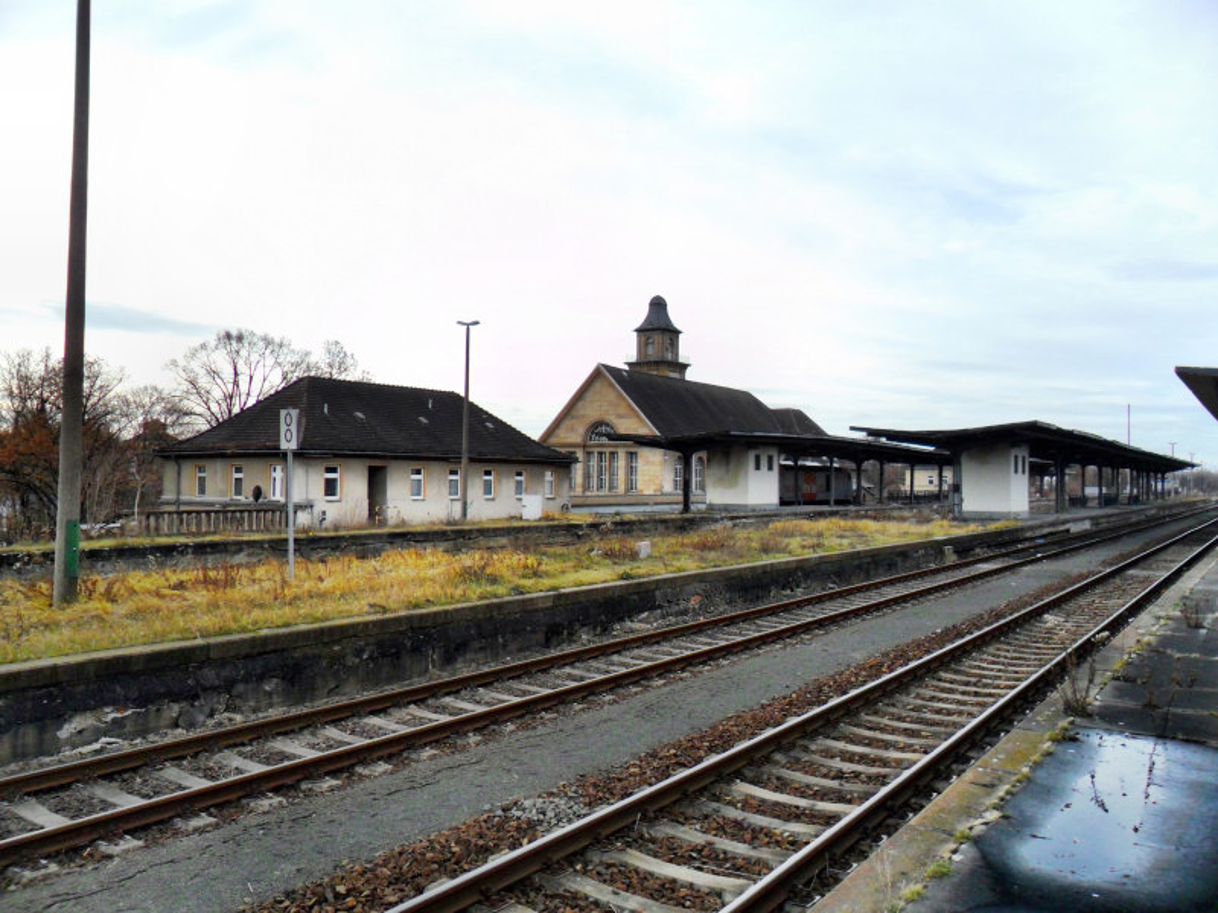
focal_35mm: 27
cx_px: 609
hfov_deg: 65.3
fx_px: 950
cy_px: 456
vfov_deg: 51.4
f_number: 3.5
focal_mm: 4.9
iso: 80
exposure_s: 1/500
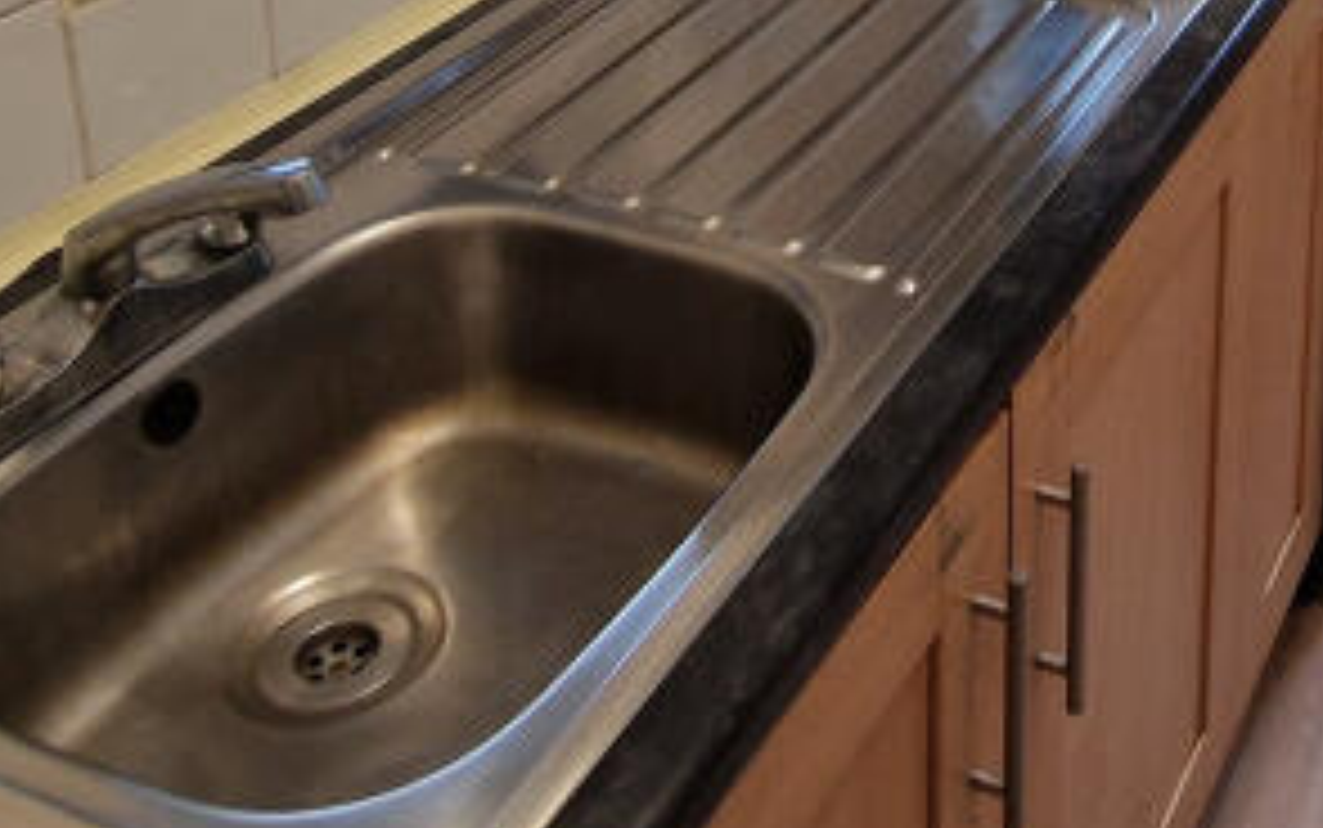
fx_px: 1731
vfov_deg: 23.0
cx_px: 1215
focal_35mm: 48
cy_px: -328
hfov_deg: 38.6
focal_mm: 2.2
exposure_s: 1/50
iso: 160
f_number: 2.2
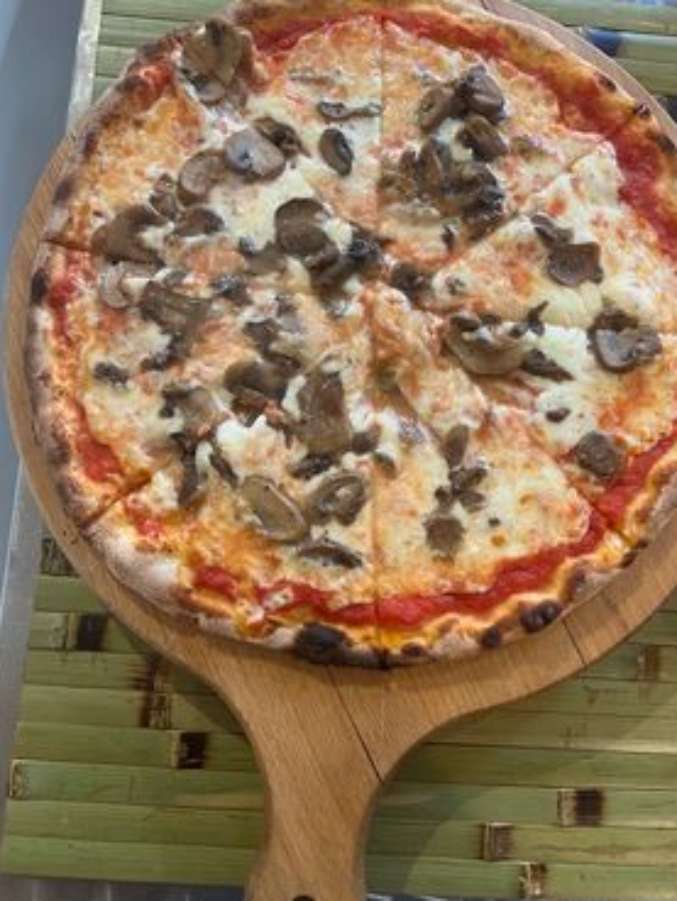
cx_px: 381
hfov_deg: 46.7
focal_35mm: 30
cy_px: 403
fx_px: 782
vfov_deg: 59.8
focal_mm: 5.7
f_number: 1.5
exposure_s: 1/50
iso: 125
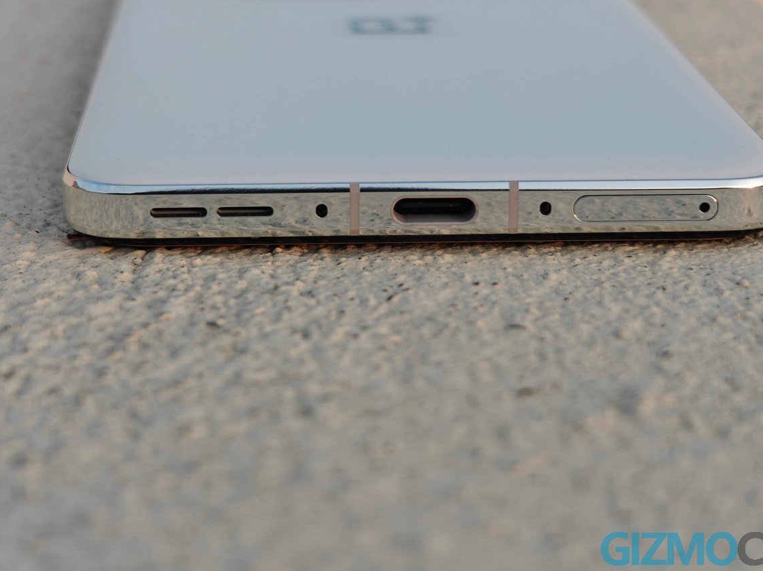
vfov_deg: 16.6
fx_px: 1961
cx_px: 418
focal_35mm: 89
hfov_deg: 22.0
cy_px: 228
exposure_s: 1/200
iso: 125
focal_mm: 13.3
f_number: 2.6
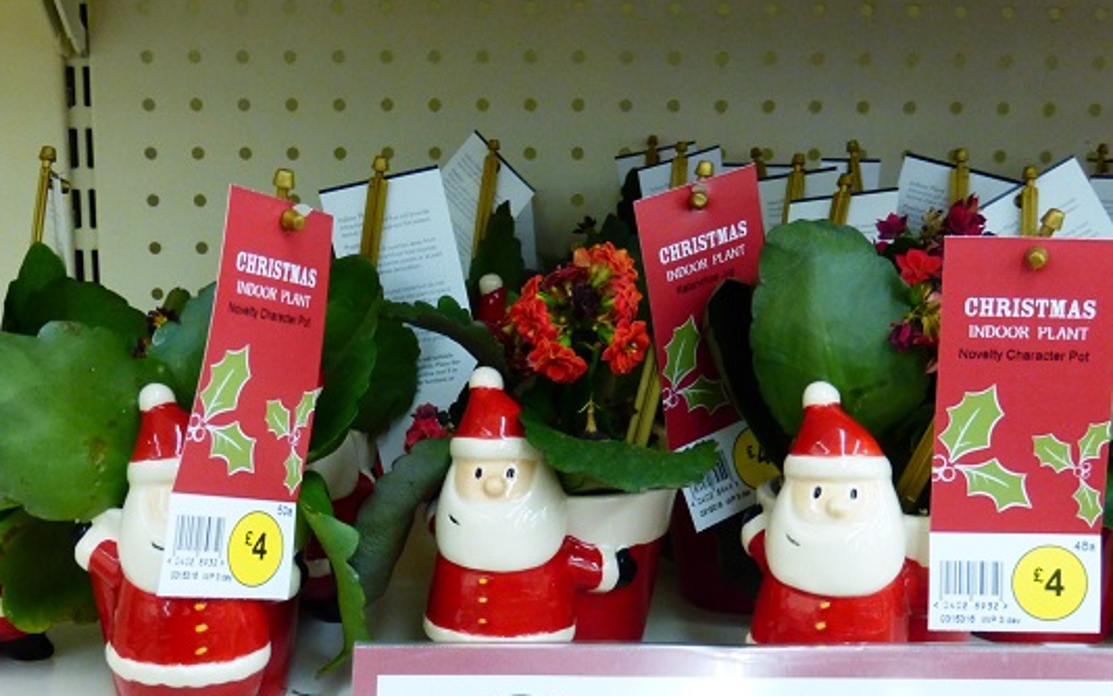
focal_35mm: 57
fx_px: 1729
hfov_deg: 35.7
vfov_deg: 22.6
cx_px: 513
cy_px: 501
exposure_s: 1/50
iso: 400
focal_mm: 7.4
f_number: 3.9
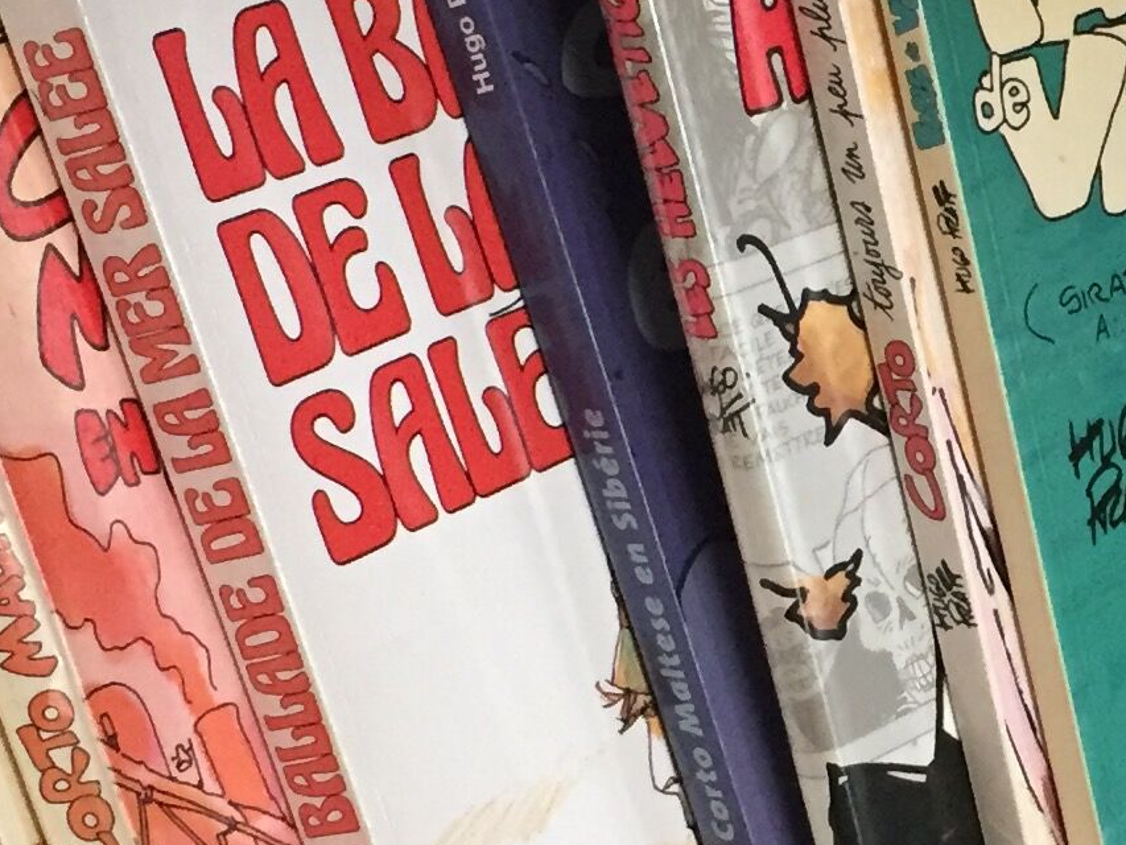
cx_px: 1275
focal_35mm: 111
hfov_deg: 17.1
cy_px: 577
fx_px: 3611
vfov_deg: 13.3
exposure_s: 1/20
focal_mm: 4.15
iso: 250
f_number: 2.2
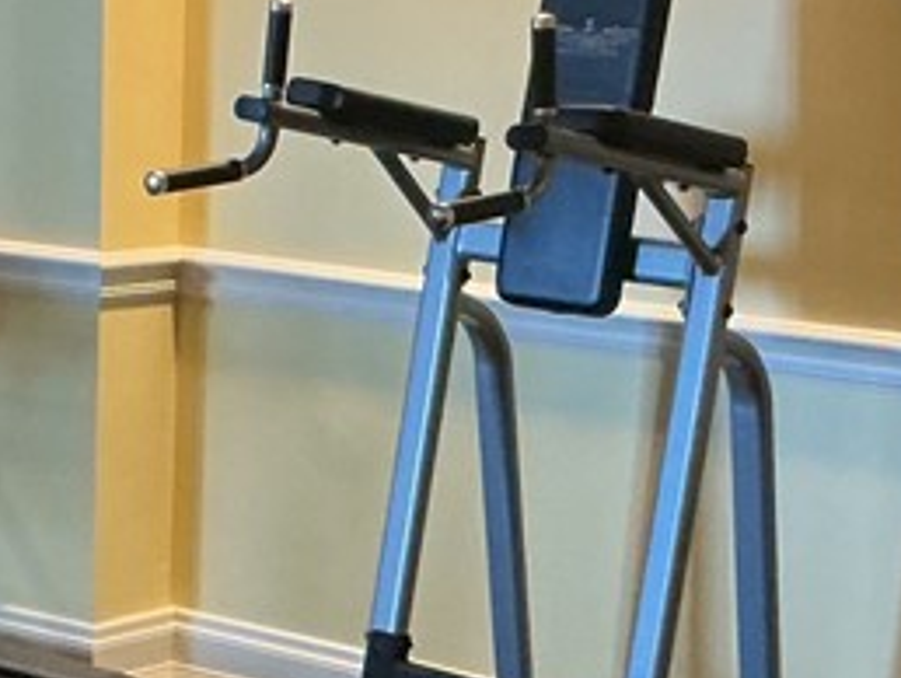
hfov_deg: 17.1
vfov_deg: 12.9
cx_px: 430
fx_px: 2996
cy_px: 489
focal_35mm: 115
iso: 320
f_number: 1.8
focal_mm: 3
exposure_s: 1/40
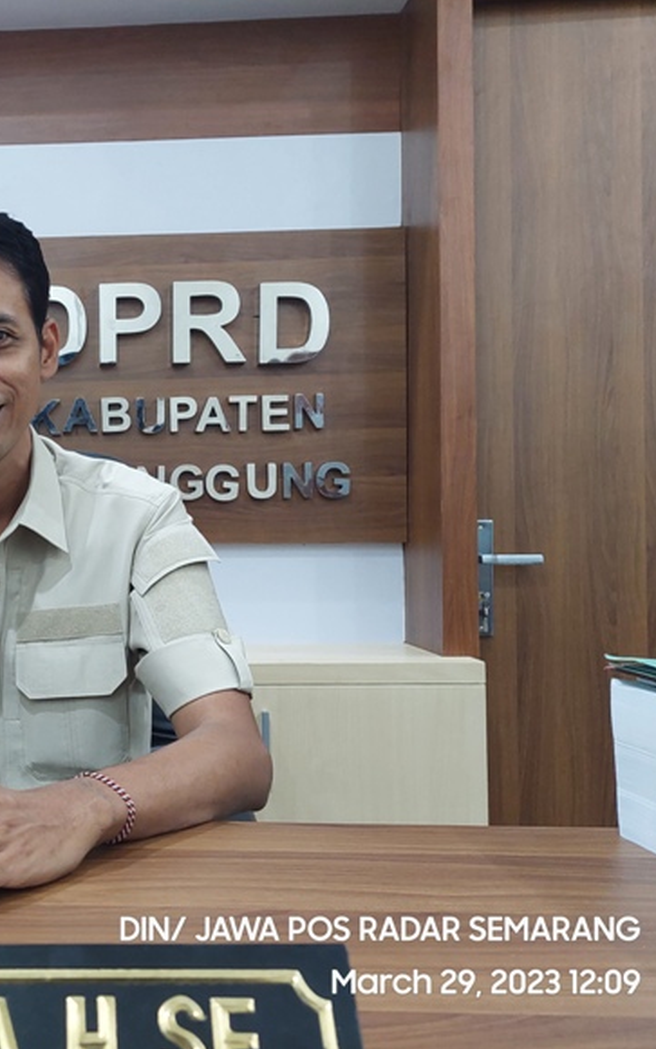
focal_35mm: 35
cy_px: 536
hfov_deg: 33.0
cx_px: -13
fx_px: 1001
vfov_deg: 55.3
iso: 640
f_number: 1.8
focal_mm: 5.23
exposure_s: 1/50
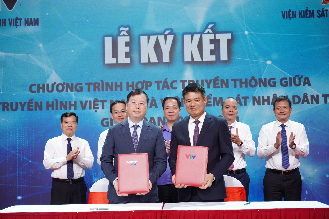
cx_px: 164
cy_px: 110
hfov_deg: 35.2
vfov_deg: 23.9
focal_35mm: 57
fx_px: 518
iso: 1000
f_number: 4
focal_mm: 56.7
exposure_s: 1/160
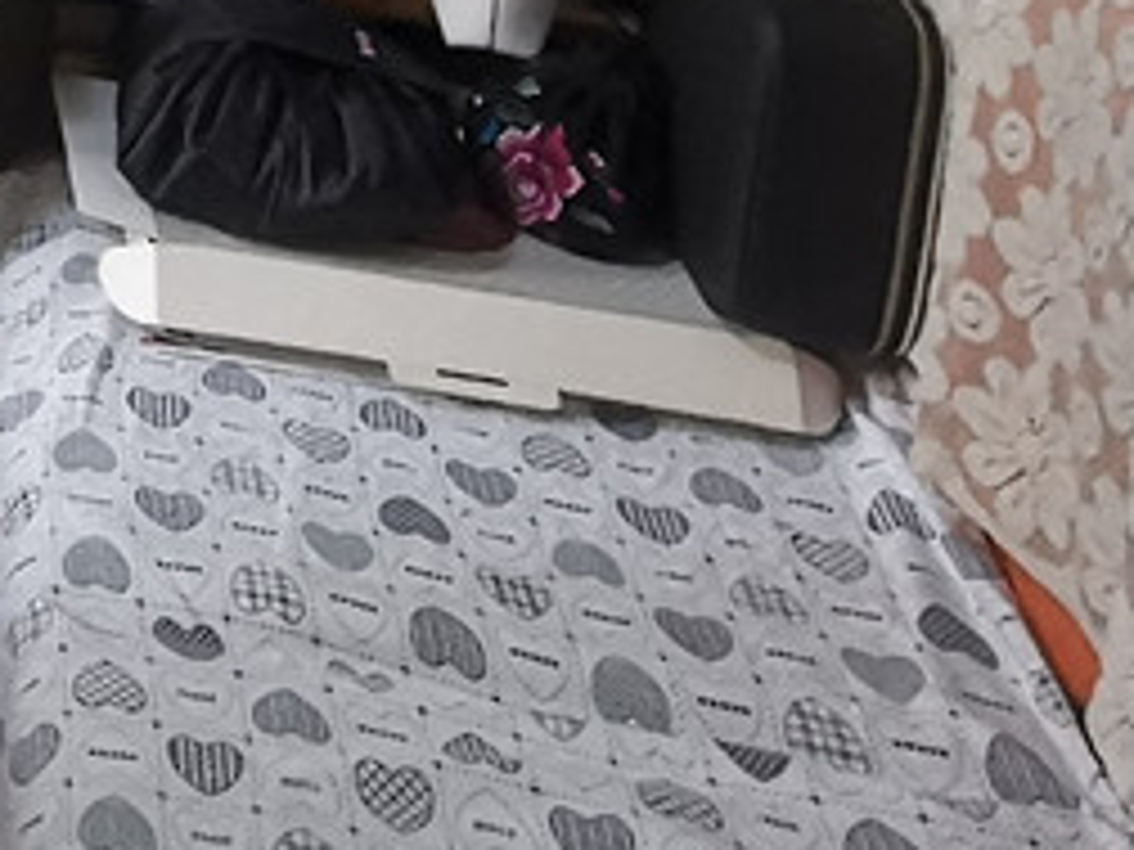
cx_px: -992
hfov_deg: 17.2
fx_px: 2948
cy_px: -944
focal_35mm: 90
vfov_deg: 13.6
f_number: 2.2
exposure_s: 1/33.3
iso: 640
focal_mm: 2.26
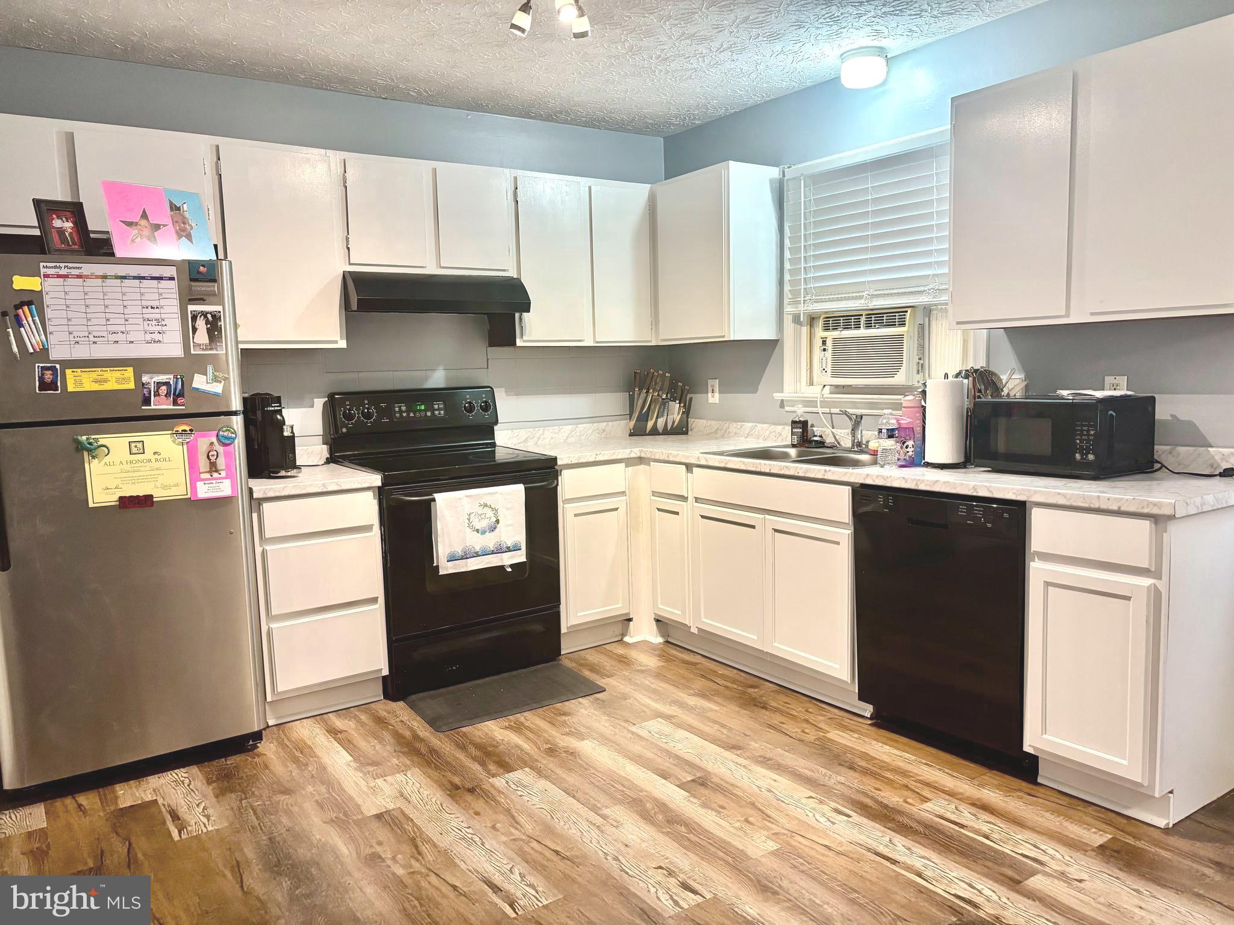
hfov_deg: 67.3
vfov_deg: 53.1
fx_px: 927
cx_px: 617
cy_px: 462
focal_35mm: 26
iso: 250
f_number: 1.6
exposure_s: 1/60
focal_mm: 5.96
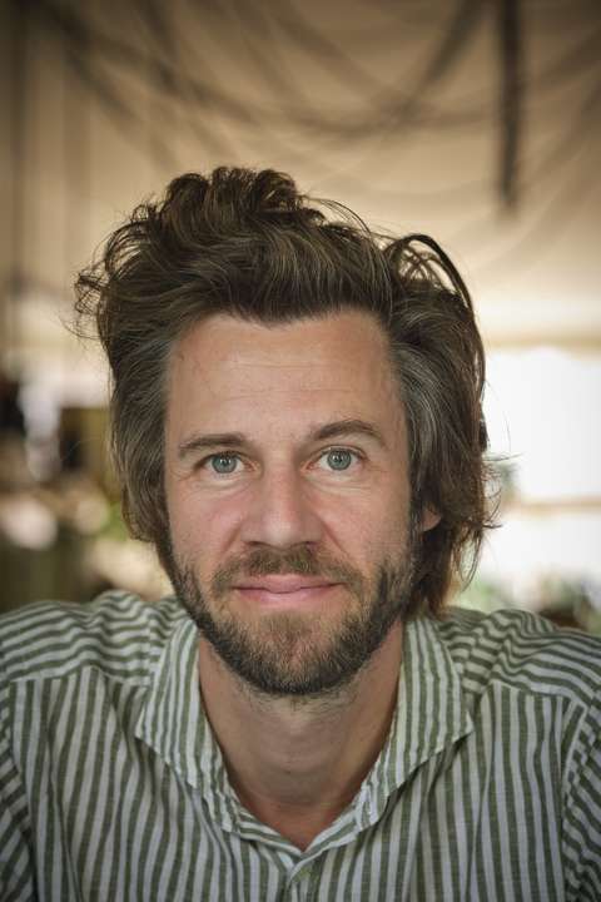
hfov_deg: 10.2
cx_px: 300
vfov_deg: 15.2
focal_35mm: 135
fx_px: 3380
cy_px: 451
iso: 200
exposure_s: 1/15
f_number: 3.6
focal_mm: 90
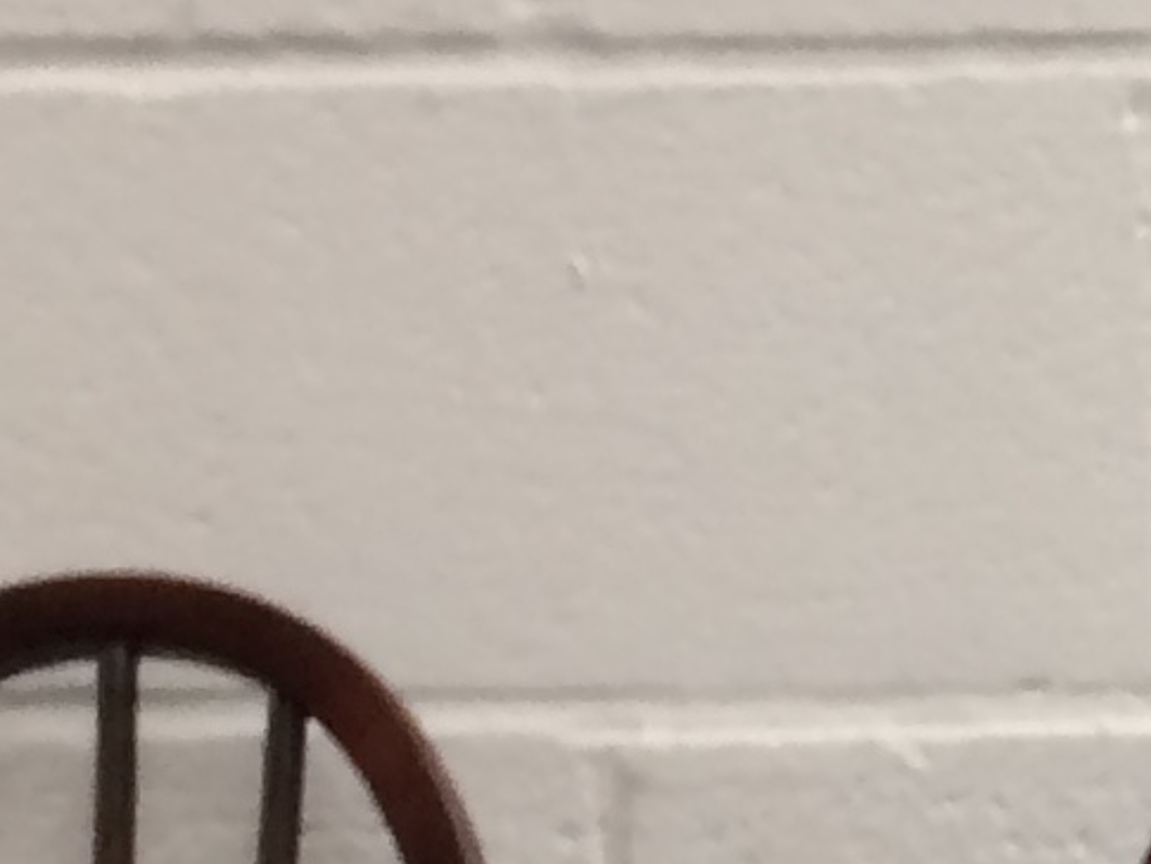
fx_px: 6485
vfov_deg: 7.4
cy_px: 1441
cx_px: 2062
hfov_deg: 9.6
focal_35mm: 195
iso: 32
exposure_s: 1/33
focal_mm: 4.15
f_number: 2.2
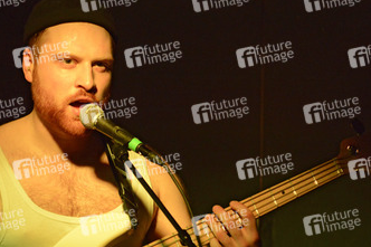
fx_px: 2802
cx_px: 123
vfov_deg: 5.0
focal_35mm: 272
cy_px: 139
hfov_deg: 7.6
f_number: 3.5
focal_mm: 200
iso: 6400
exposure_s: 1/320
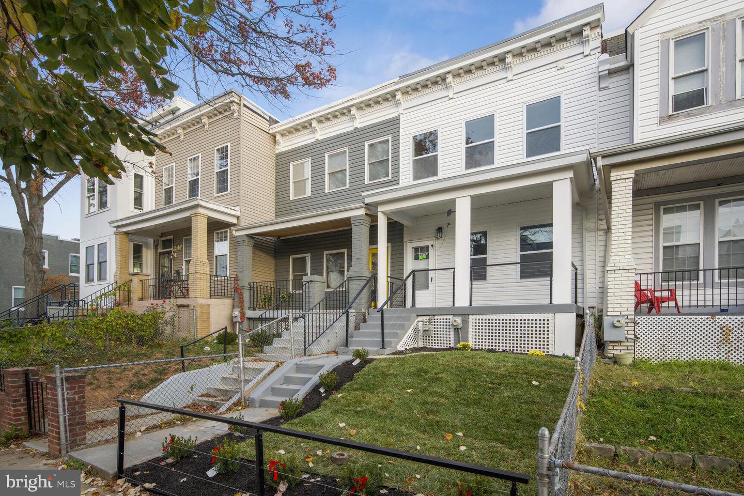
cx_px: 372
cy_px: 248
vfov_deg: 68.9
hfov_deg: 91.6
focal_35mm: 18
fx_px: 362
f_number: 9
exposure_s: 1/40
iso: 200
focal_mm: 17.5
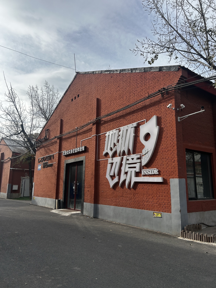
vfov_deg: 67.3
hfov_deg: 53.1
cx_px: 108
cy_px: 144
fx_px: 216
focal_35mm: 26
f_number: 1.5
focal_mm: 5.7
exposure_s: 1/3356
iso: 50
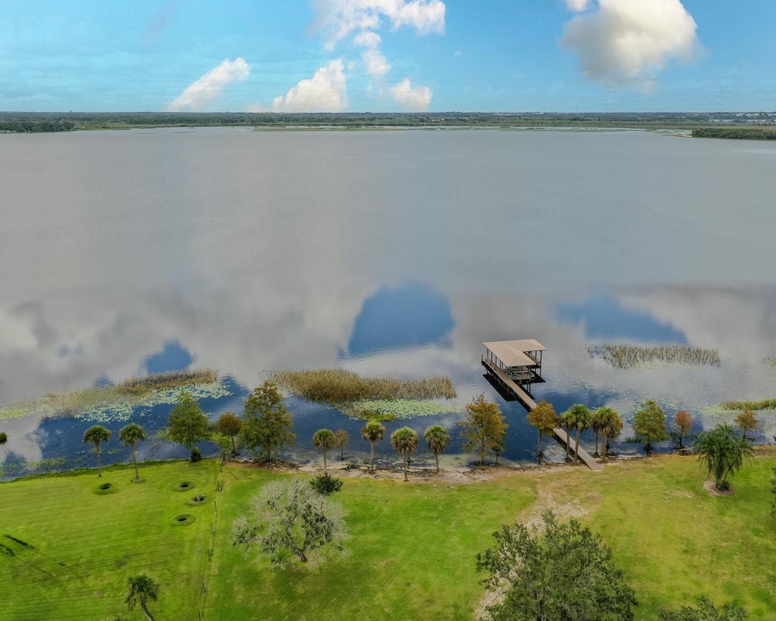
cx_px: 429
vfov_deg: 44.5
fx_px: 758
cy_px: 310
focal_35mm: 33
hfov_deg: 54.1
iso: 100
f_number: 3.2
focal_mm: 10.26
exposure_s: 1/50
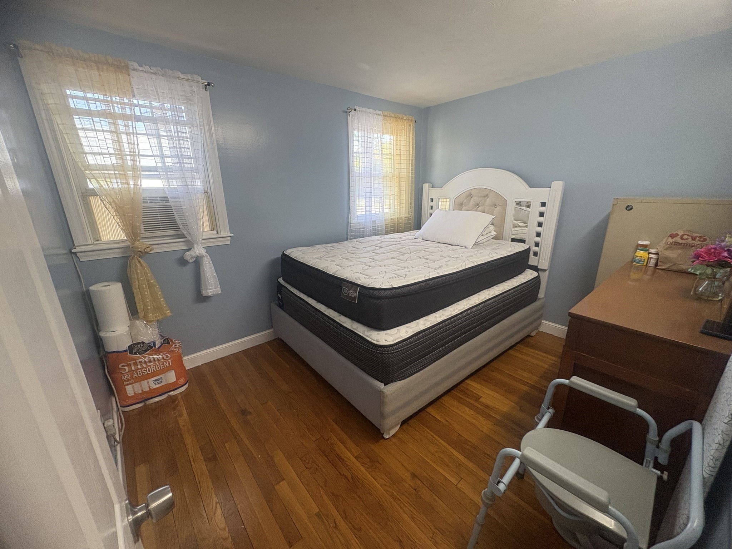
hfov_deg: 102.1
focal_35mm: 14
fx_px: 296
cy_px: 274
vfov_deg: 85.7
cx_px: 366
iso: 250
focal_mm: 2.22
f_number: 2.2
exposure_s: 1/120
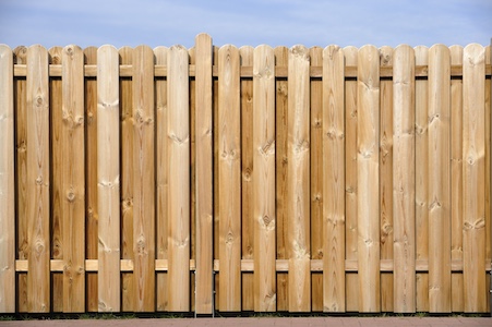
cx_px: 246
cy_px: 164
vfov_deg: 16.6
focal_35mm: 82
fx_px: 1120
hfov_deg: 24.8
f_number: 6.3
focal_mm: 82
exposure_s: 1/320
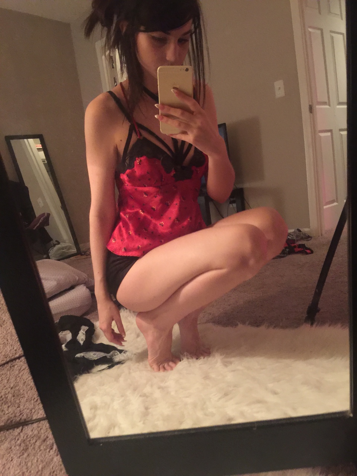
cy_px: 238
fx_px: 399
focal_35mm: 29
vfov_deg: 61.7
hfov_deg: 48.2
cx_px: 178
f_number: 2.2
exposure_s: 1/4
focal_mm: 4.15
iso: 80
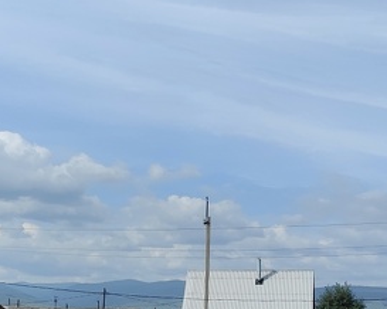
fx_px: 950
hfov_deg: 23.0
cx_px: 139
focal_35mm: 83
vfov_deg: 18.2
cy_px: 272
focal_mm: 6.19
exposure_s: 1/982
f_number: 1.65
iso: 50
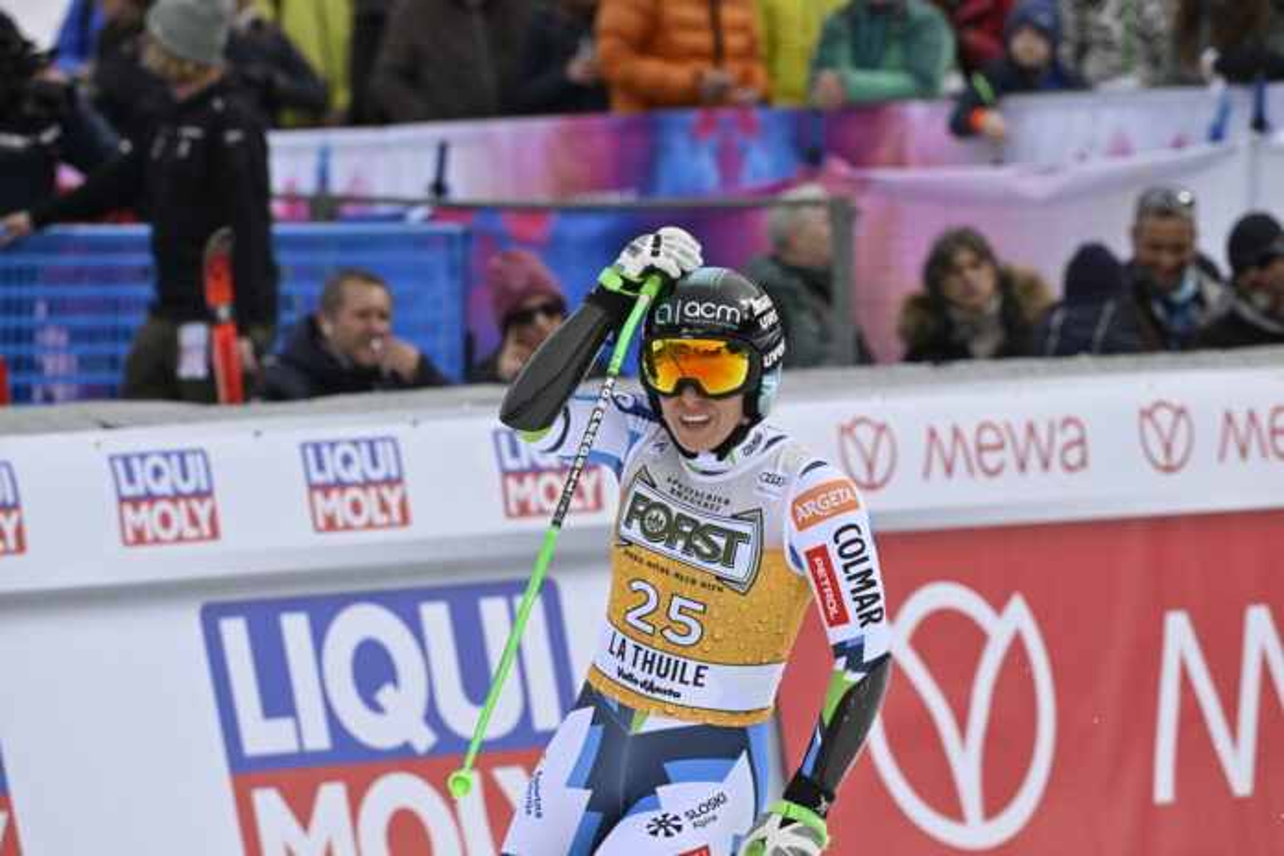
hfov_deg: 5.2
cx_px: 642
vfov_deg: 3.4
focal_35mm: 400
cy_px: 428
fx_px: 14266
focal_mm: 400
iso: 800
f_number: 10
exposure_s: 1/3200
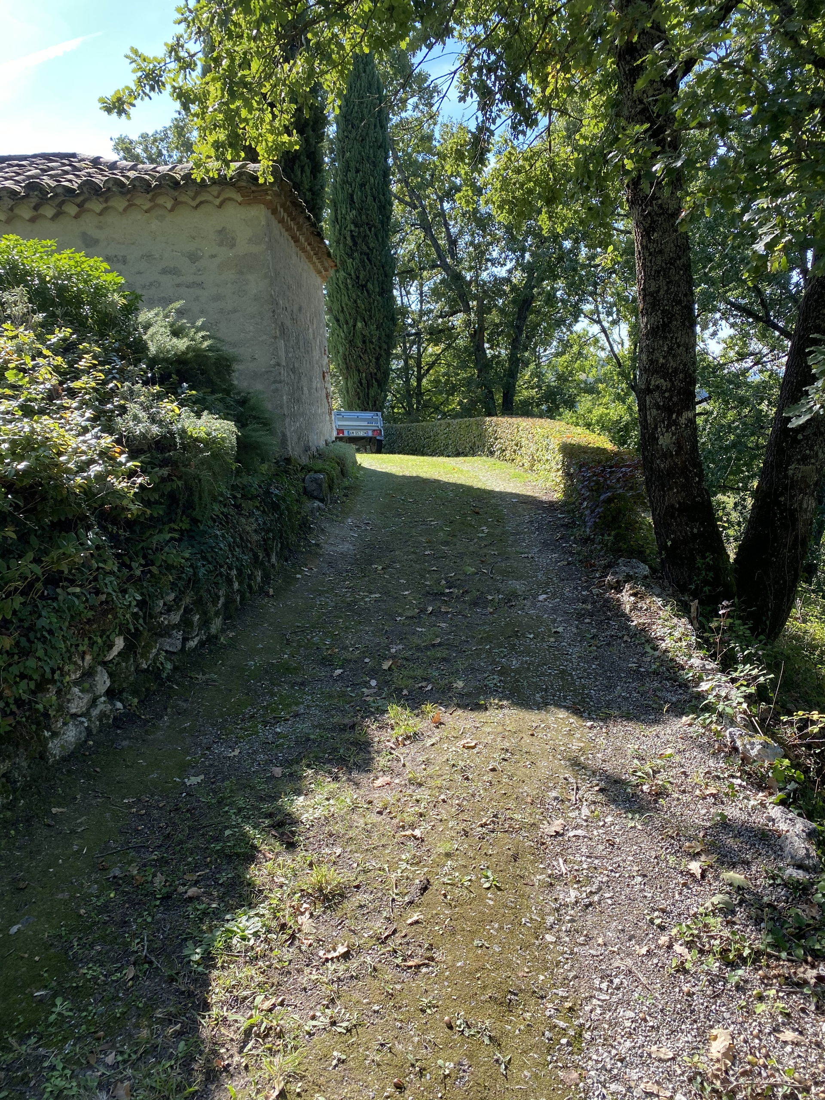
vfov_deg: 67.3
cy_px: 550
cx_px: 412
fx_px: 826
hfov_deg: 53.1
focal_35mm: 26
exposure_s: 1/554
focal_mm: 4.25
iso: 32
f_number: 1.8
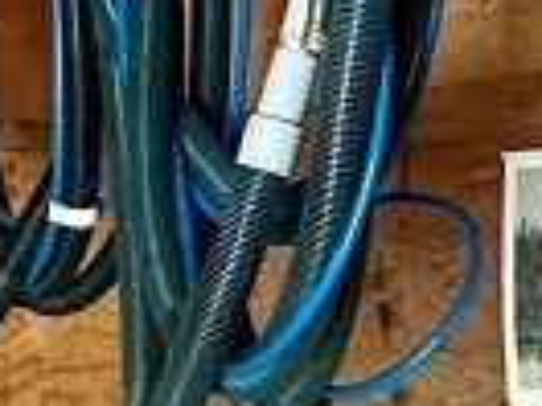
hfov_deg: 17.6
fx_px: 1707
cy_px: 21
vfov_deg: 13.4
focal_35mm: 109
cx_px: 563
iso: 800
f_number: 2.2
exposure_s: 1/60
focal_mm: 2.22
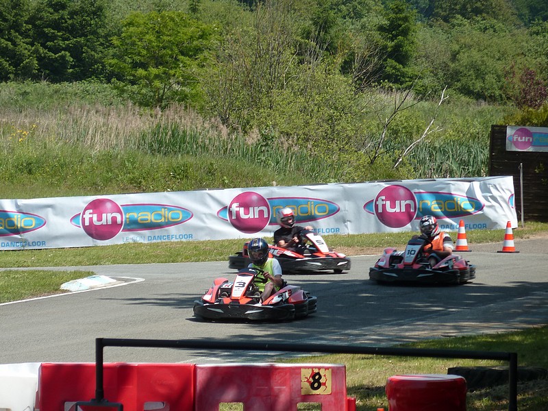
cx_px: 274
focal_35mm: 300
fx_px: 4749
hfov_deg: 6.6
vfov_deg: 5.0
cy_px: 206
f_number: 4.9
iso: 80
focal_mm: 49.2
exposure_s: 1/250
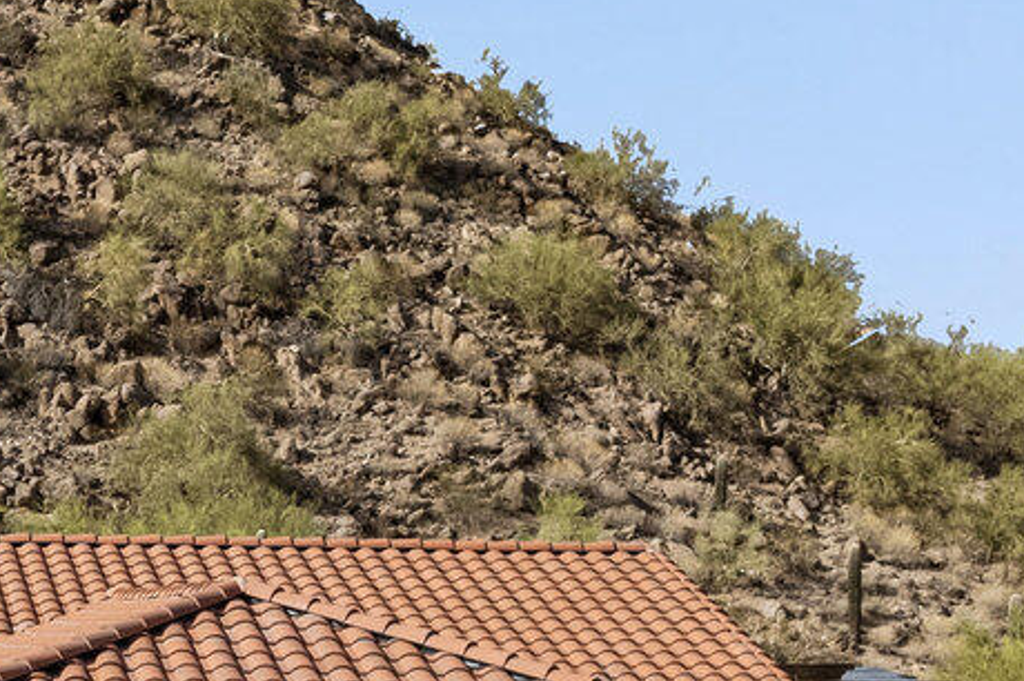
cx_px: -283
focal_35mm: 98
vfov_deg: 13.8
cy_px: 668
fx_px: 2785
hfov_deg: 19.3
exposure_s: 1/160
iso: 100
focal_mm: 8.38
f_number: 2.8
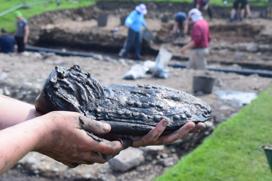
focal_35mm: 63
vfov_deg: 21.6
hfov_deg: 31.9
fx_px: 476
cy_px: 90
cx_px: 136
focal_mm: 42
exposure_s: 1/250
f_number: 10
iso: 400
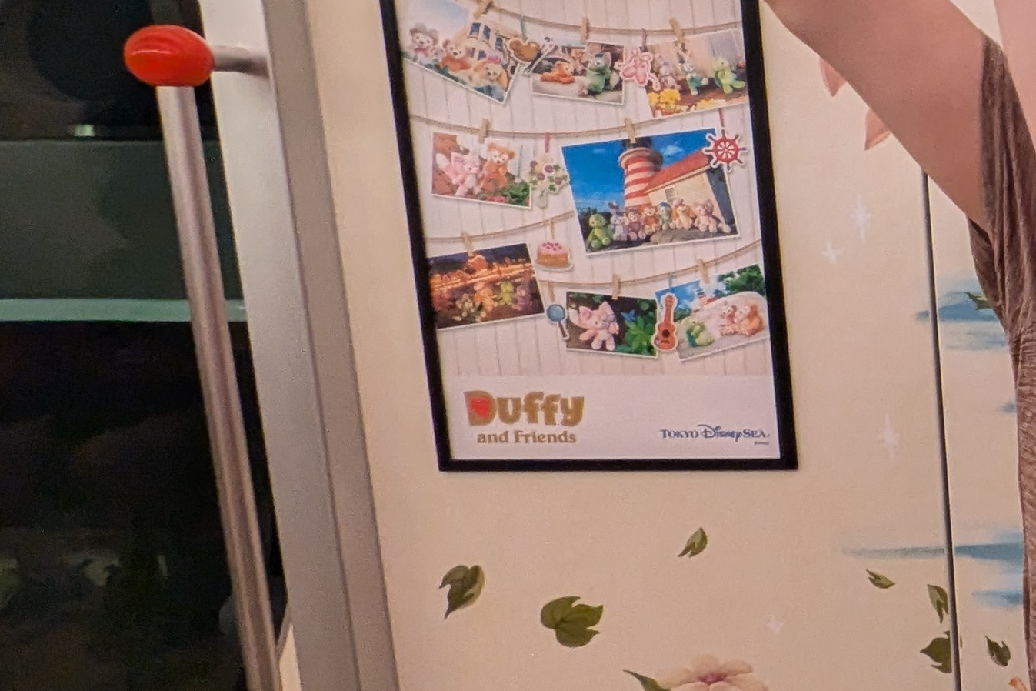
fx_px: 1439
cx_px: 1529
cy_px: 322
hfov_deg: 27.8
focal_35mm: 50
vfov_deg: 27.0
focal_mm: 1.83
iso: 268
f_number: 2.2
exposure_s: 1/100
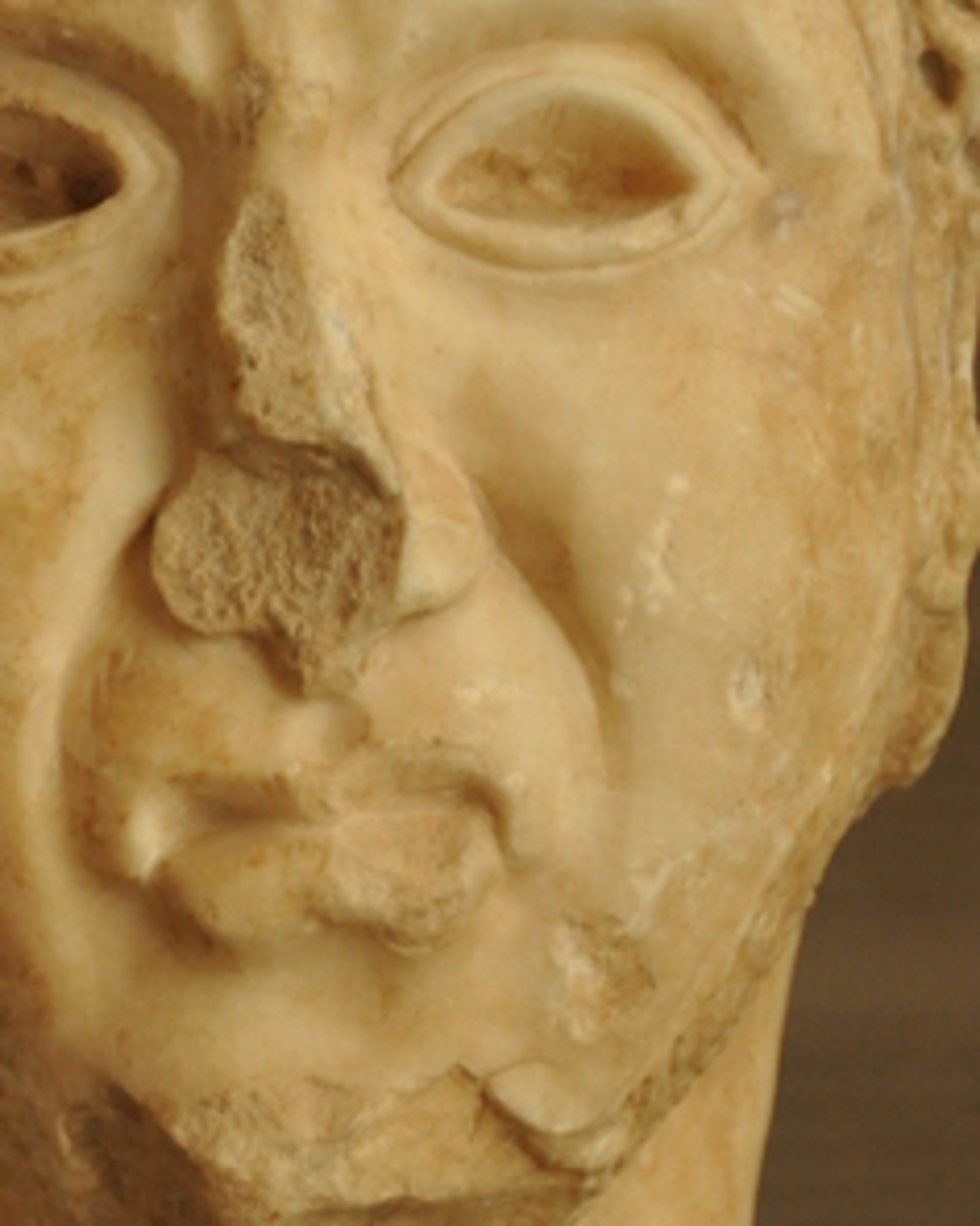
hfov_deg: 7.0
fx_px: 8012
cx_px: 380
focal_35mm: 221
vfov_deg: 8.7
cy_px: 403
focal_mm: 70
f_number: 5
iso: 1000
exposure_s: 1/40
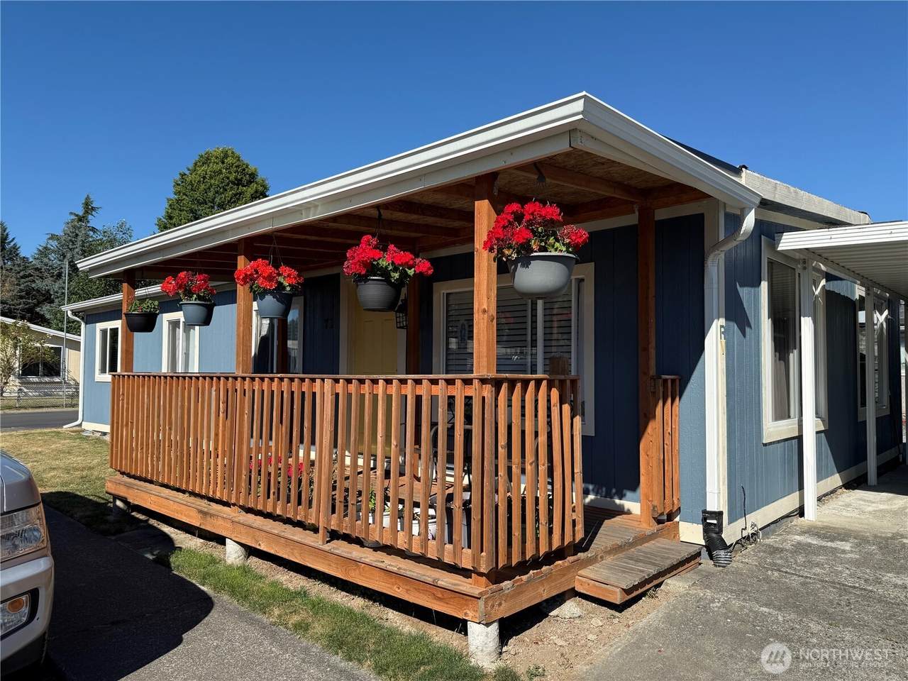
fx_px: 630
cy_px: 340
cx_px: 454
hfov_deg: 71.6
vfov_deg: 56.8
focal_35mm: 24
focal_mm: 6.76
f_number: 1.78
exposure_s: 1/3584
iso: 80
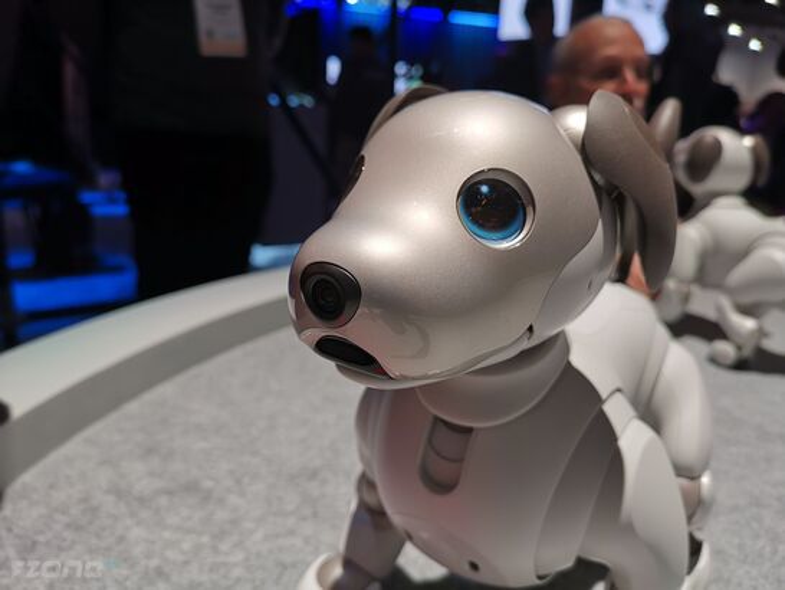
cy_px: 295
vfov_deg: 51.4
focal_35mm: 27
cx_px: 392
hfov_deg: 65.3
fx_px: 613
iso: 64
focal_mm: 3.95
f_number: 1.8
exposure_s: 1/120
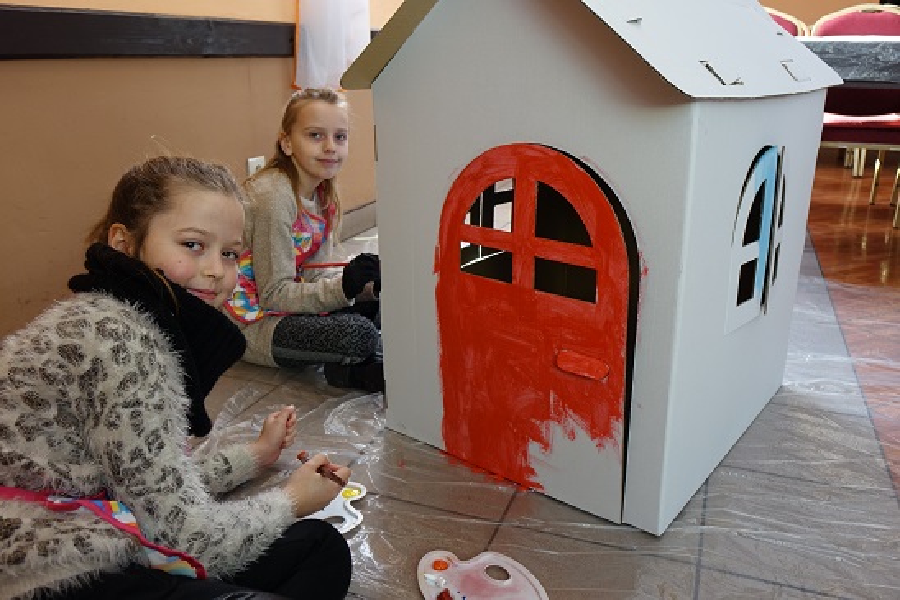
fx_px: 750
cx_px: 450
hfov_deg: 61.9
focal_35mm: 30
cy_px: 300
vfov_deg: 43.6
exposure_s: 1/30
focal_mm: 10.91
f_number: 2.8
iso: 125
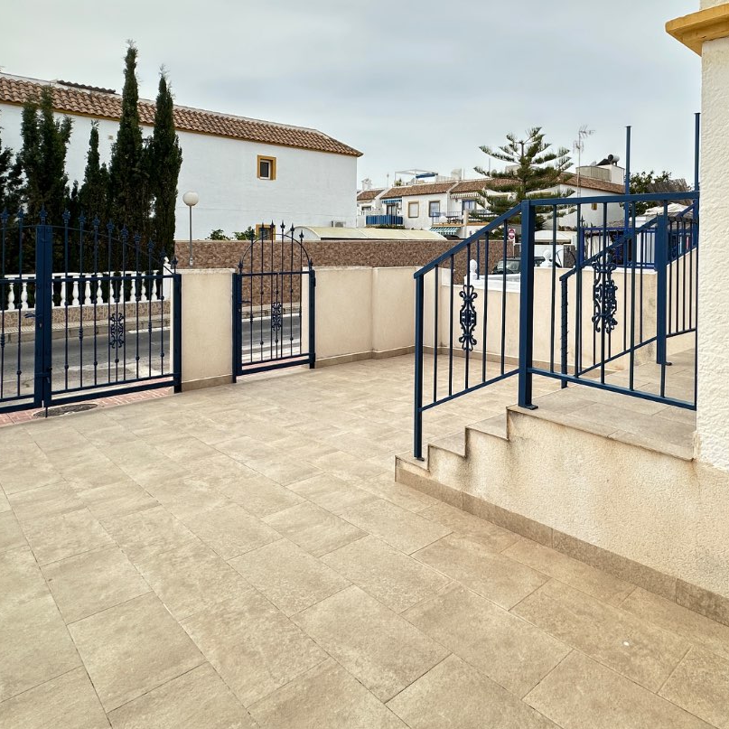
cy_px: 248
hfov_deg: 66.0
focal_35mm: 23
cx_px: 465
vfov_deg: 65.6
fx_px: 548
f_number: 2.2
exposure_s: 1/690
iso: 40
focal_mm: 2.22
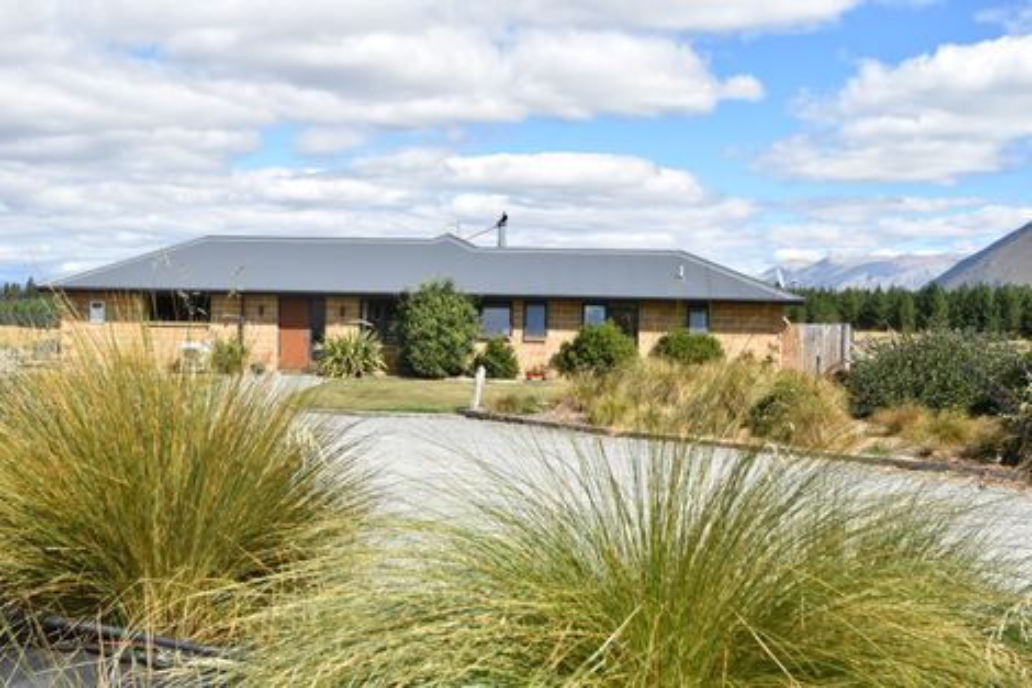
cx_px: 516
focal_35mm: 36
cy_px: 344
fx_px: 1032
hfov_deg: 53.1
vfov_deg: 36.8
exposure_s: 1/400
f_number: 10
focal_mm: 24
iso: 200
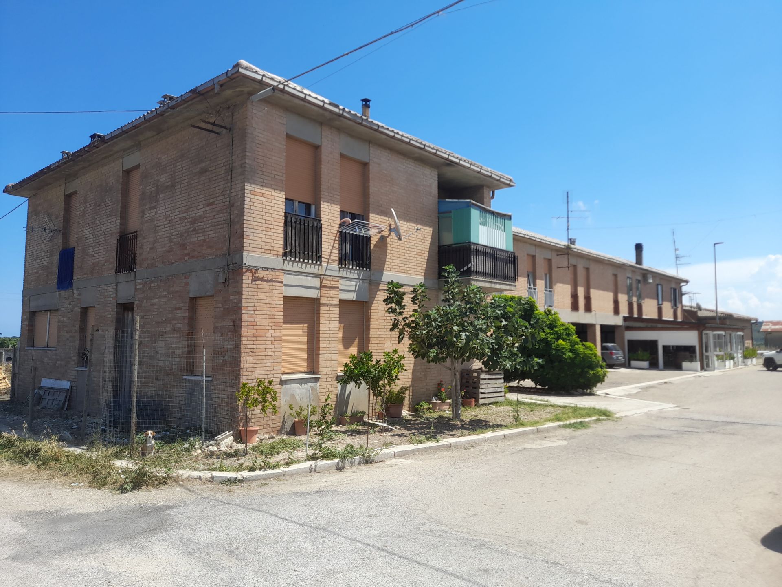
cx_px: 391
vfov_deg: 54.9
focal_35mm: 25
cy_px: 294
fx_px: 565
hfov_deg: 69.4
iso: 20
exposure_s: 1/649
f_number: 2
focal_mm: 4.6
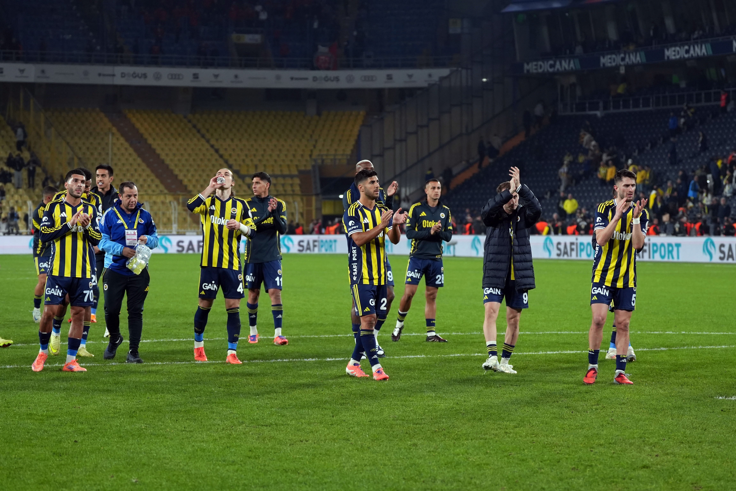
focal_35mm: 114
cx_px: 368
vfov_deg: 12.0
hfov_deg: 17.9
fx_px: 2330
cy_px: 246
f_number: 2.8
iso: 1600
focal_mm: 76
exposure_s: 1/1600
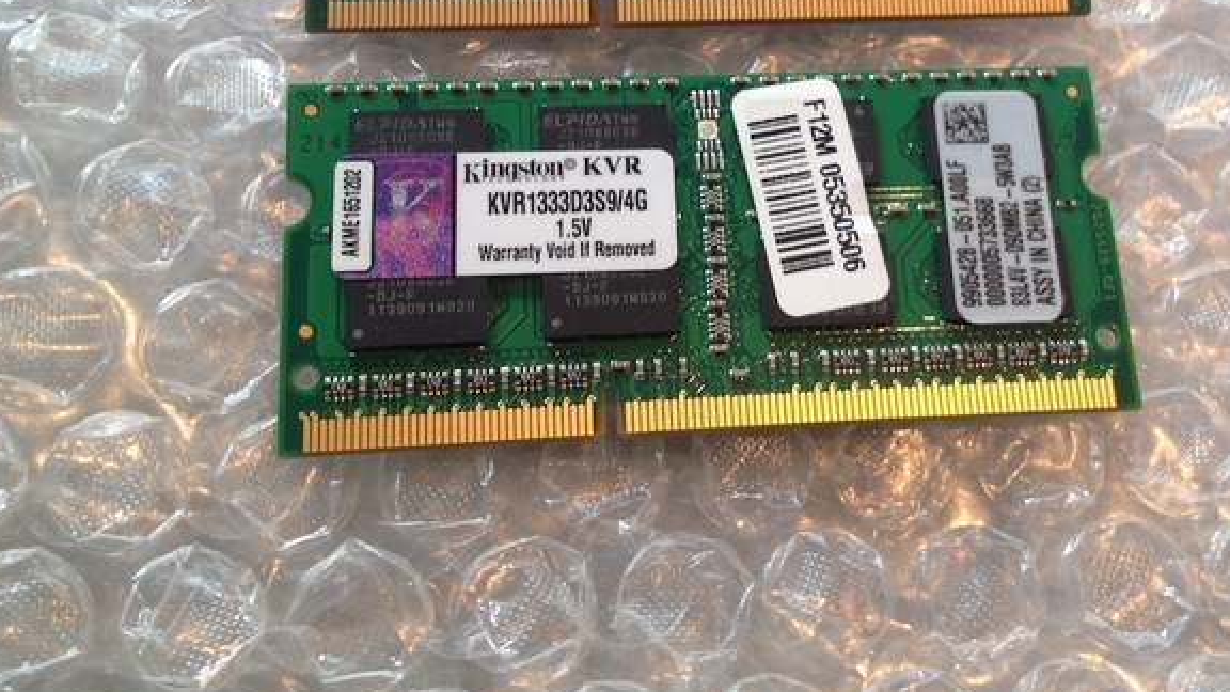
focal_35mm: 53
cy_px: 98
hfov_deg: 38.9
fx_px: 1729
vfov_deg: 22.2
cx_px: 771
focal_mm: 4.28
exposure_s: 1/40
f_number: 2.4
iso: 64
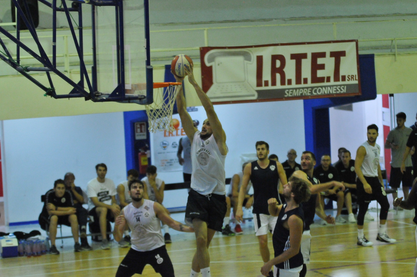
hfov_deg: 16.7
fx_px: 1423
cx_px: 208
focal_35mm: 123
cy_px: 138
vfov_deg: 11.1
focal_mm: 82
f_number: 2.8
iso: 2500
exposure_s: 1/250
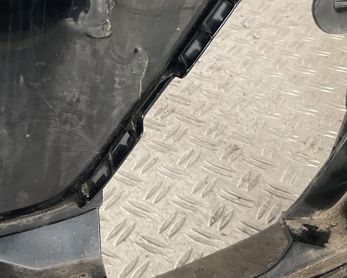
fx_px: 678
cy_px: 38
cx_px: 155
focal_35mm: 66
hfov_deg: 28.7
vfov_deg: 22.7
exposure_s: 1/120
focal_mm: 3
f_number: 1.8
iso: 64
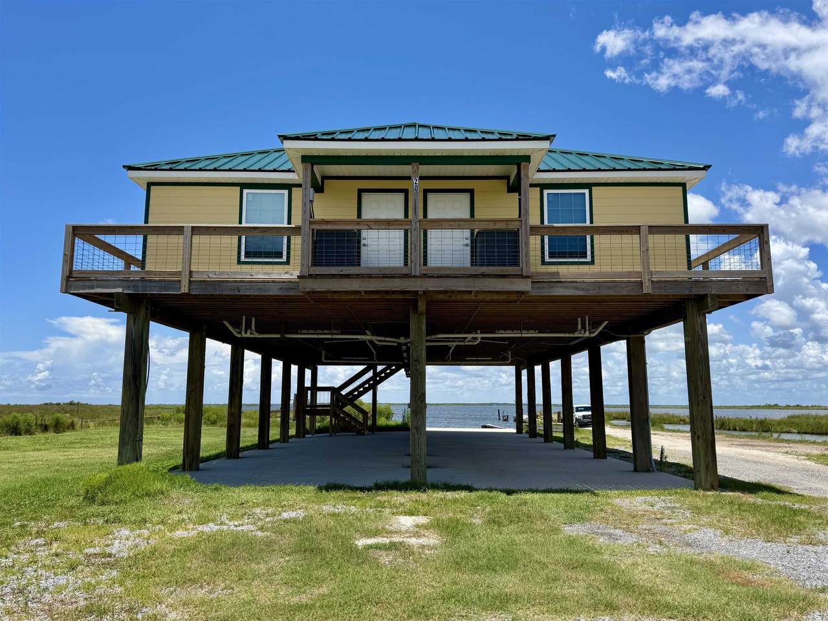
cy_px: 310
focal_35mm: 24
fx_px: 574
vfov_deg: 56.8
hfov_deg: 71.6
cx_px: 414
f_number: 1.78
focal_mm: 6.76
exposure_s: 1/4310
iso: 80
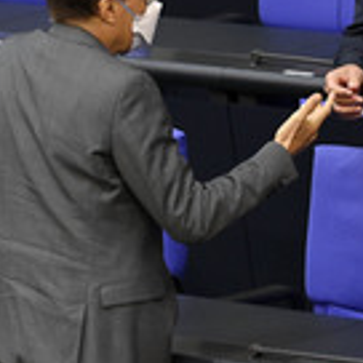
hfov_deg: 2.0
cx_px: 423
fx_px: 10381
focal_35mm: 875
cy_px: 85
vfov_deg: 2.0
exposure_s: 1/320
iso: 5000
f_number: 5.6
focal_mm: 310
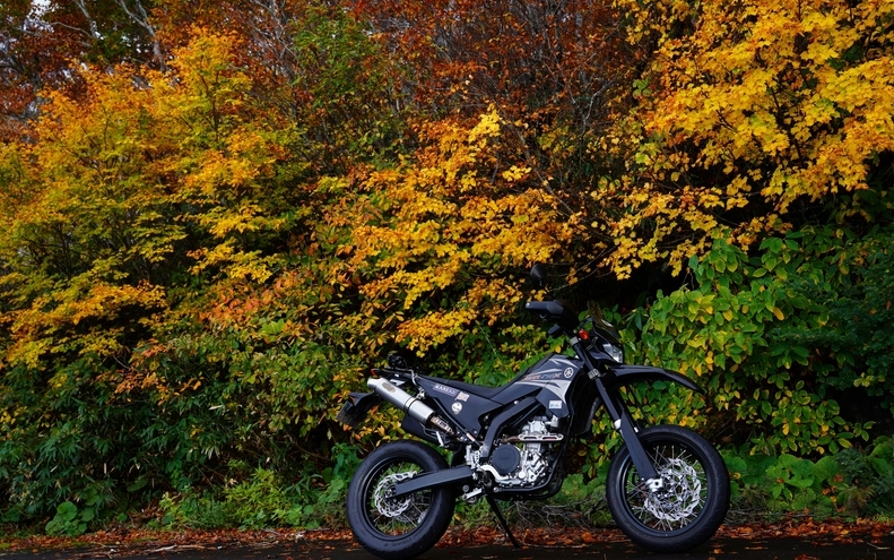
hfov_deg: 56.7
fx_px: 829
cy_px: 291
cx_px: 444
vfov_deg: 37.3
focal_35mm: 34
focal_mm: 33
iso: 100
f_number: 4
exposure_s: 1/40
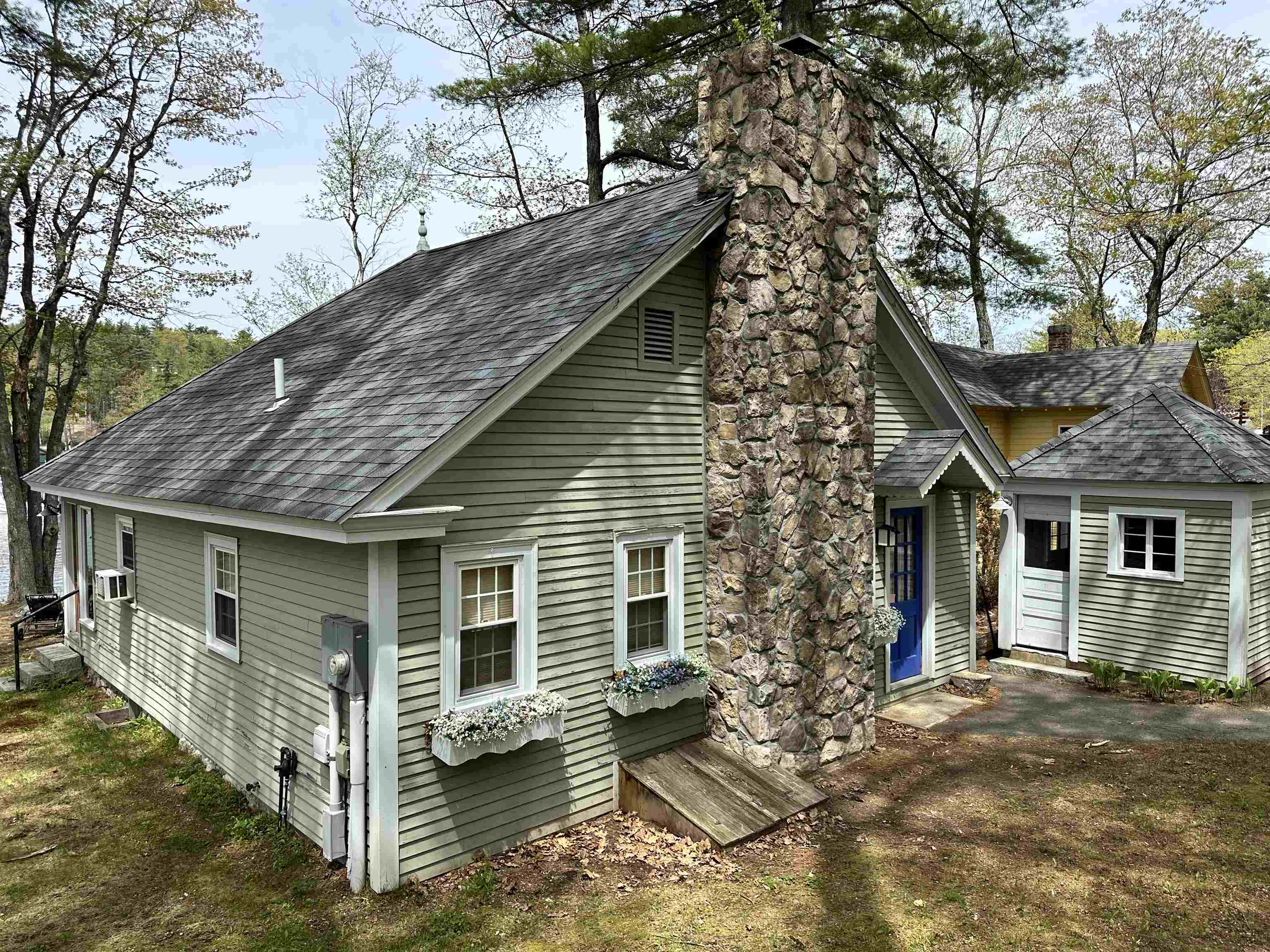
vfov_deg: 56.8
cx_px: 635
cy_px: 476
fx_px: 881
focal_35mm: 24
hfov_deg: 71.6
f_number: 1.78
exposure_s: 1/2732
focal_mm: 6.86
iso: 80
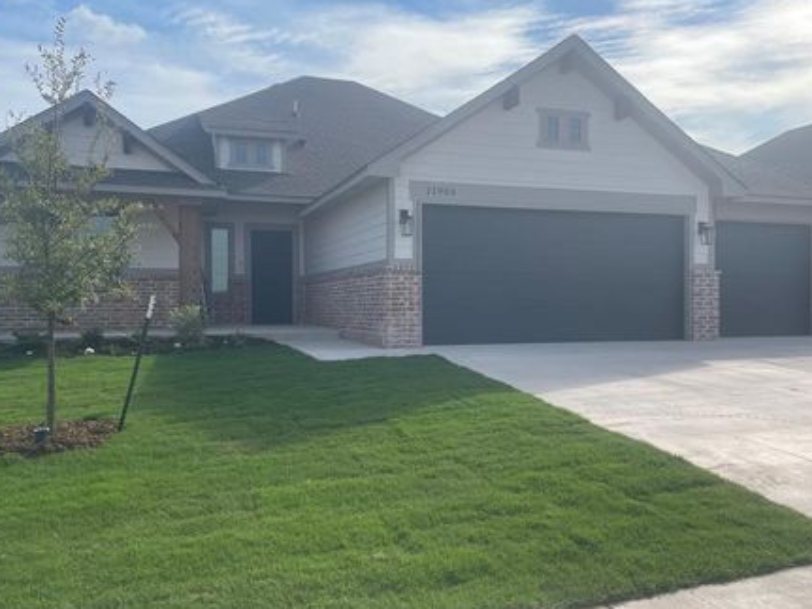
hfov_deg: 61.7
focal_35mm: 29
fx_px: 680
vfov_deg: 48.2
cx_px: 416
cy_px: 304
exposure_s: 1/3559
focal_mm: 5.1
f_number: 1.6
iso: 32
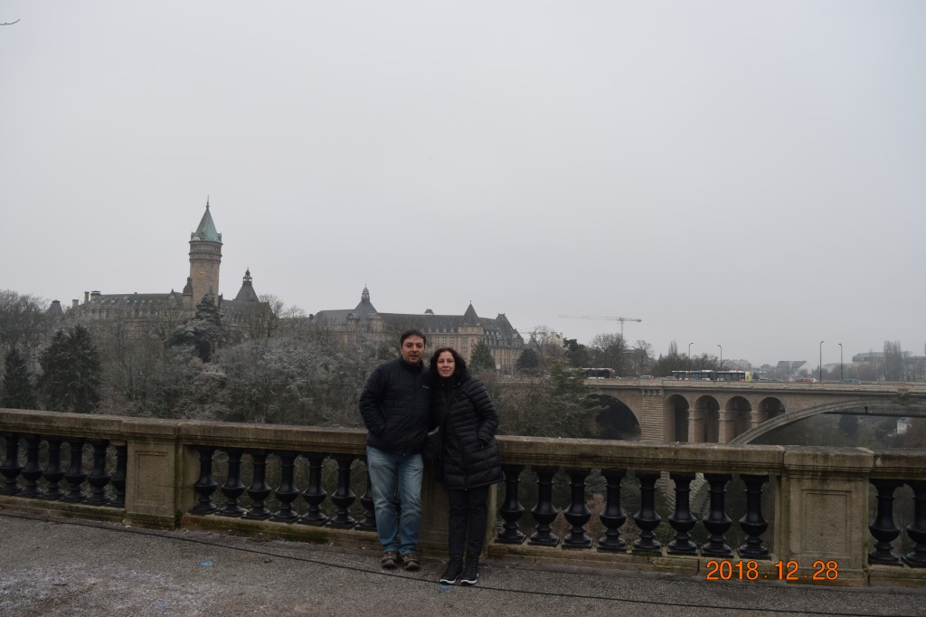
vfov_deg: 47.9
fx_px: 694
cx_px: 463
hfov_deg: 67.4
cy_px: 308
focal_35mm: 27
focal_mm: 18
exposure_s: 1/160
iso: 400
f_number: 6.3
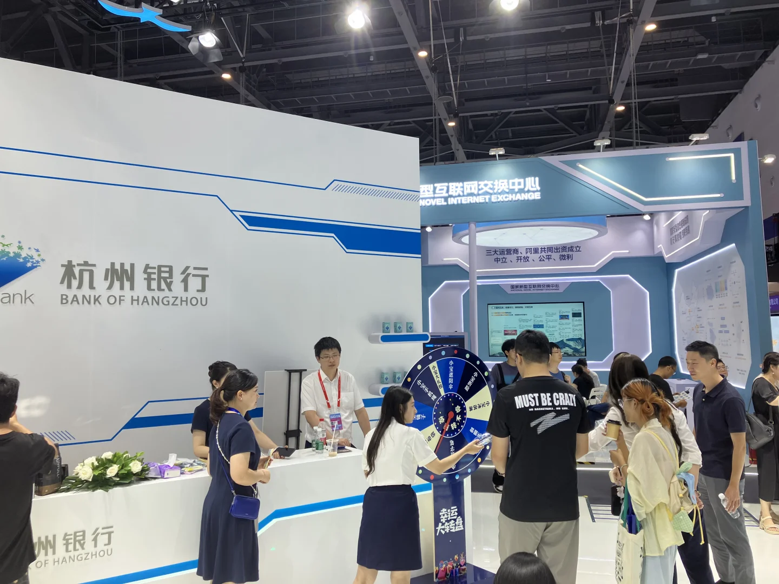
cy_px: 292
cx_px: 390
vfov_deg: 49.7
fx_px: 630
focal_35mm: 28
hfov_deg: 63.4
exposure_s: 1/109
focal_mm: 3.99
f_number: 1.8
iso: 25
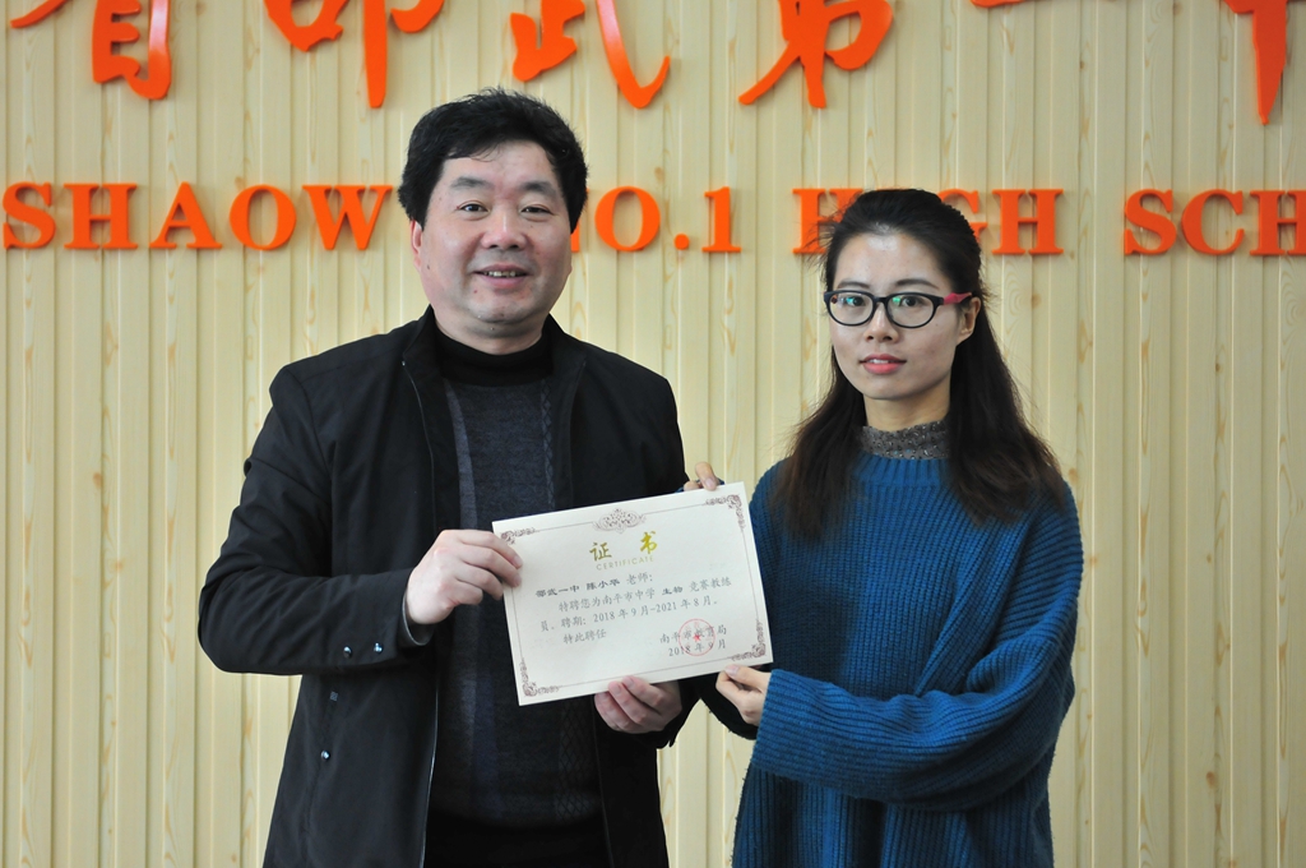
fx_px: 2989
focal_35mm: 82
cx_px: 653
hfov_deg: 24.6
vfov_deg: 16.5
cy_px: 434
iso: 800
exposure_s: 1/125
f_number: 2.8
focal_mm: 55
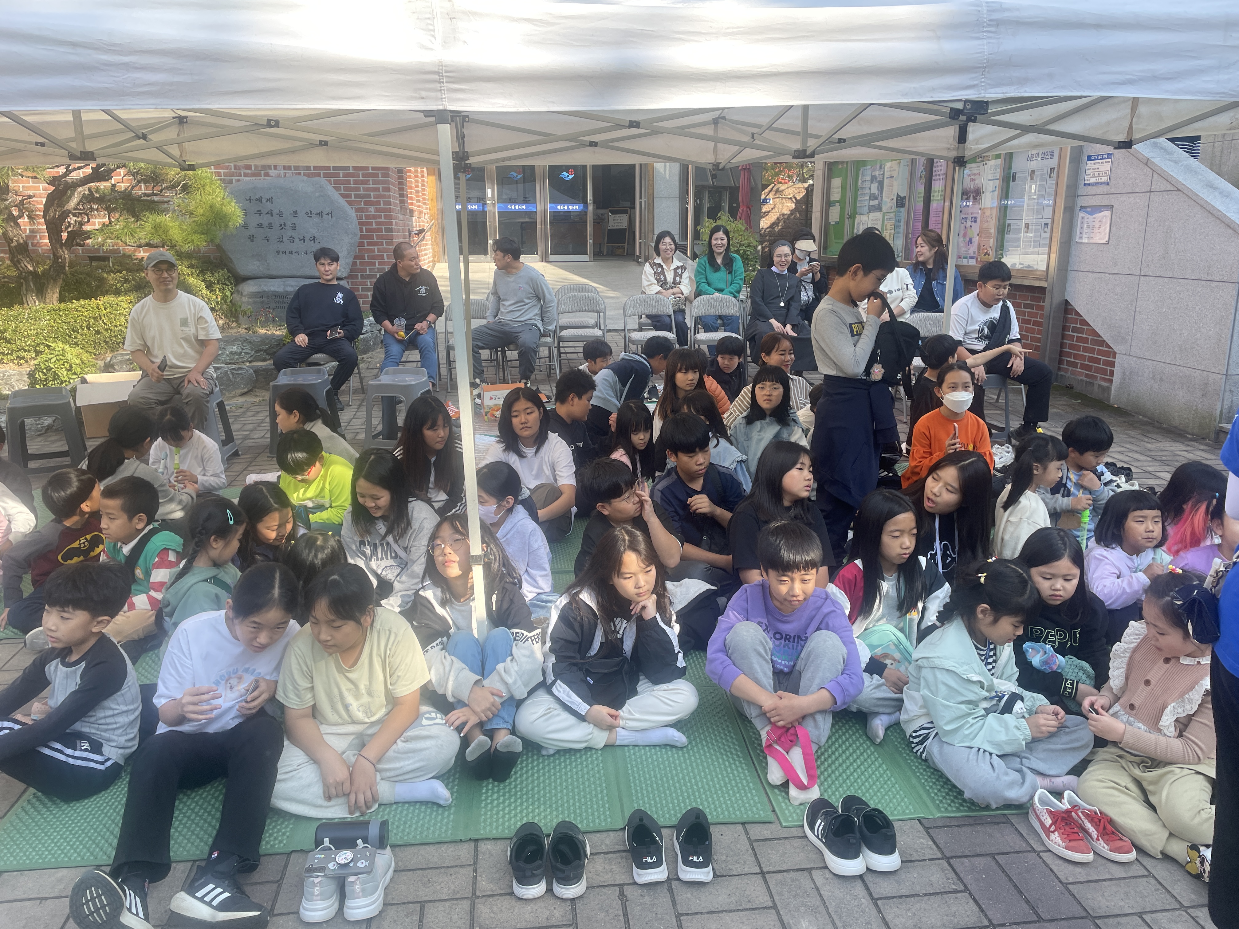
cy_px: 464
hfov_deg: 67.3
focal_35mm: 26
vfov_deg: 53.1
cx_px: 620
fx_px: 931
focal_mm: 4.2
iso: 32
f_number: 1.6
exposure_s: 1/349
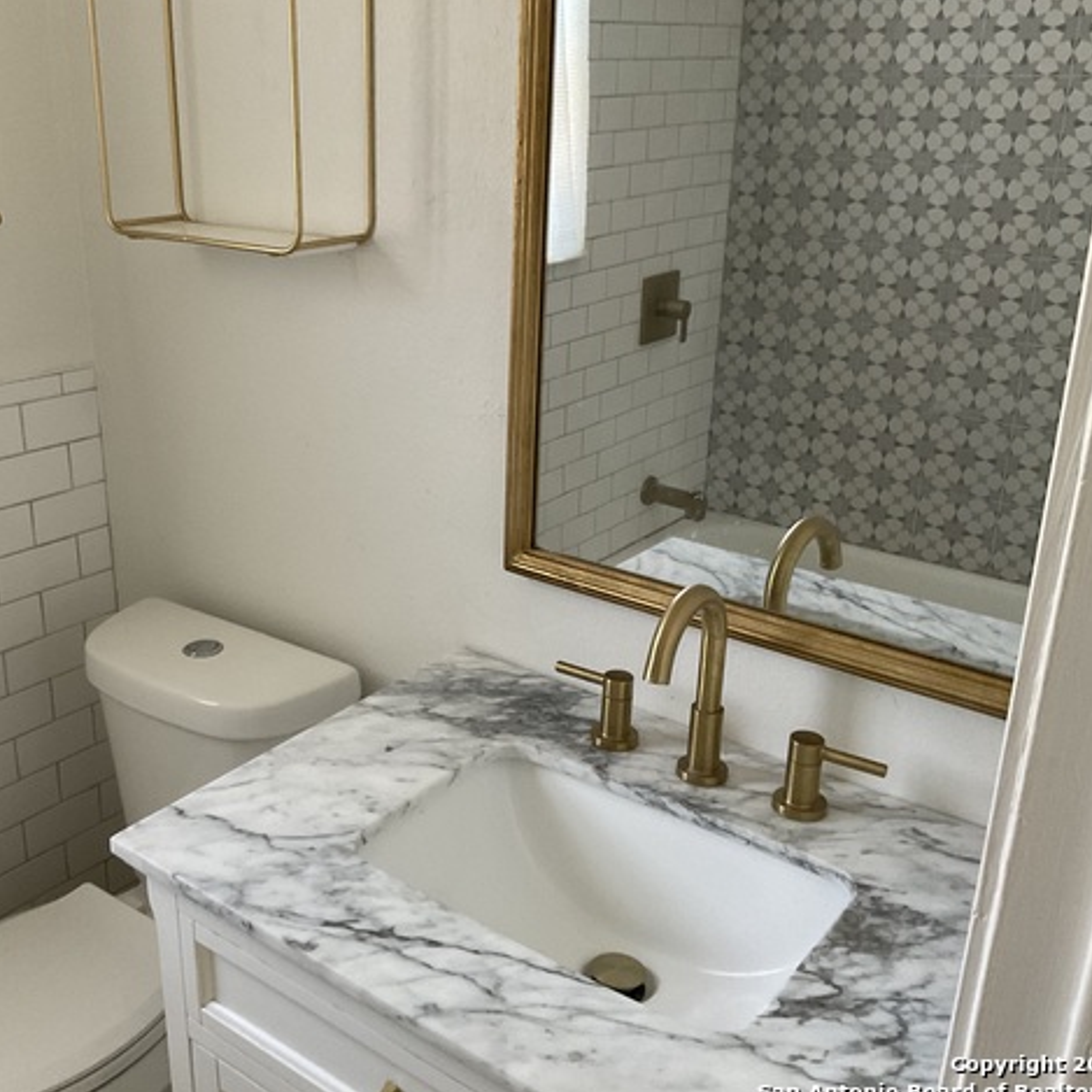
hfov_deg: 46.7
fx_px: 1249
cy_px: 547
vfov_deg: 47.2
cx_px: 391
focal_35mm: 35
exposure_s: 1/60
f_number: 1.8
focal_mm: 3
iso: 200
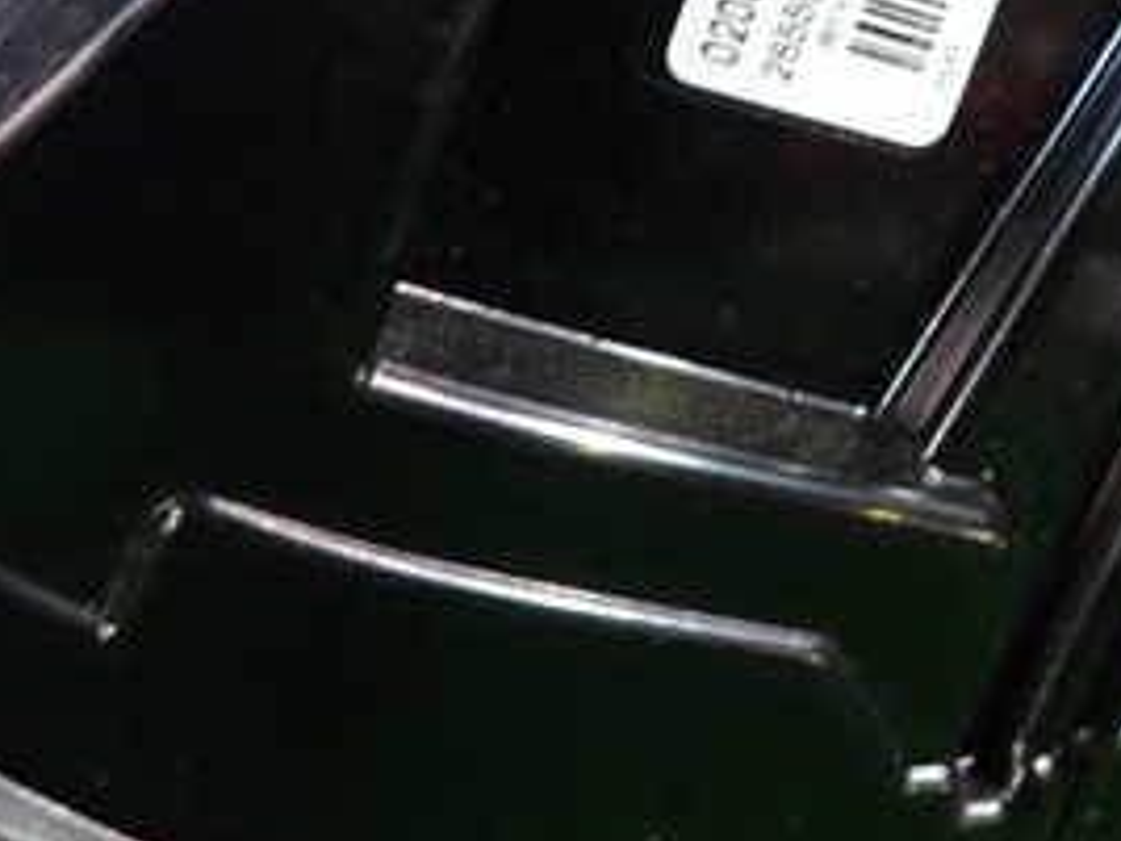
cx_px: 895
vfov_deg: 24.6
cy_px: -50
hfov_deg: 33.4
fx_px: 1813
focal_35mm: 56
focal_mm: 4.5
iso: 250
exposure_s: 1/30
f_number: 2
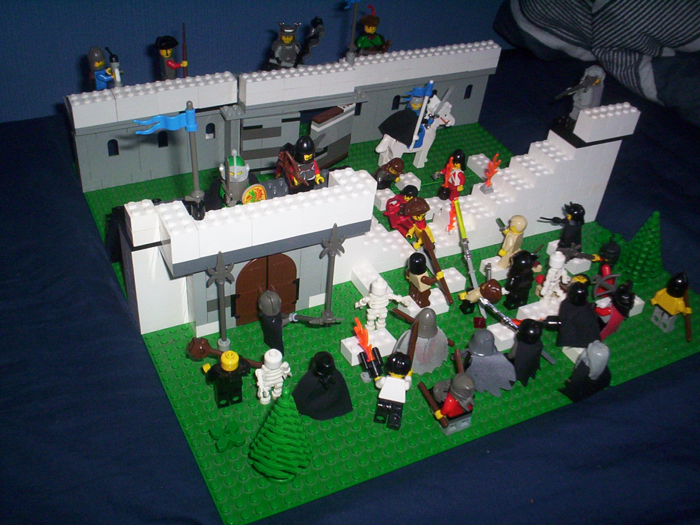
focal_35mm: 38
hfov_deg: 49.0
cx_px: 350
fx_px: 768
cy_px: 262
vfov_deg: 37.7
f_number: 4.5
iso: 140
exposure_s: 1/60
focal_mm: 4.99
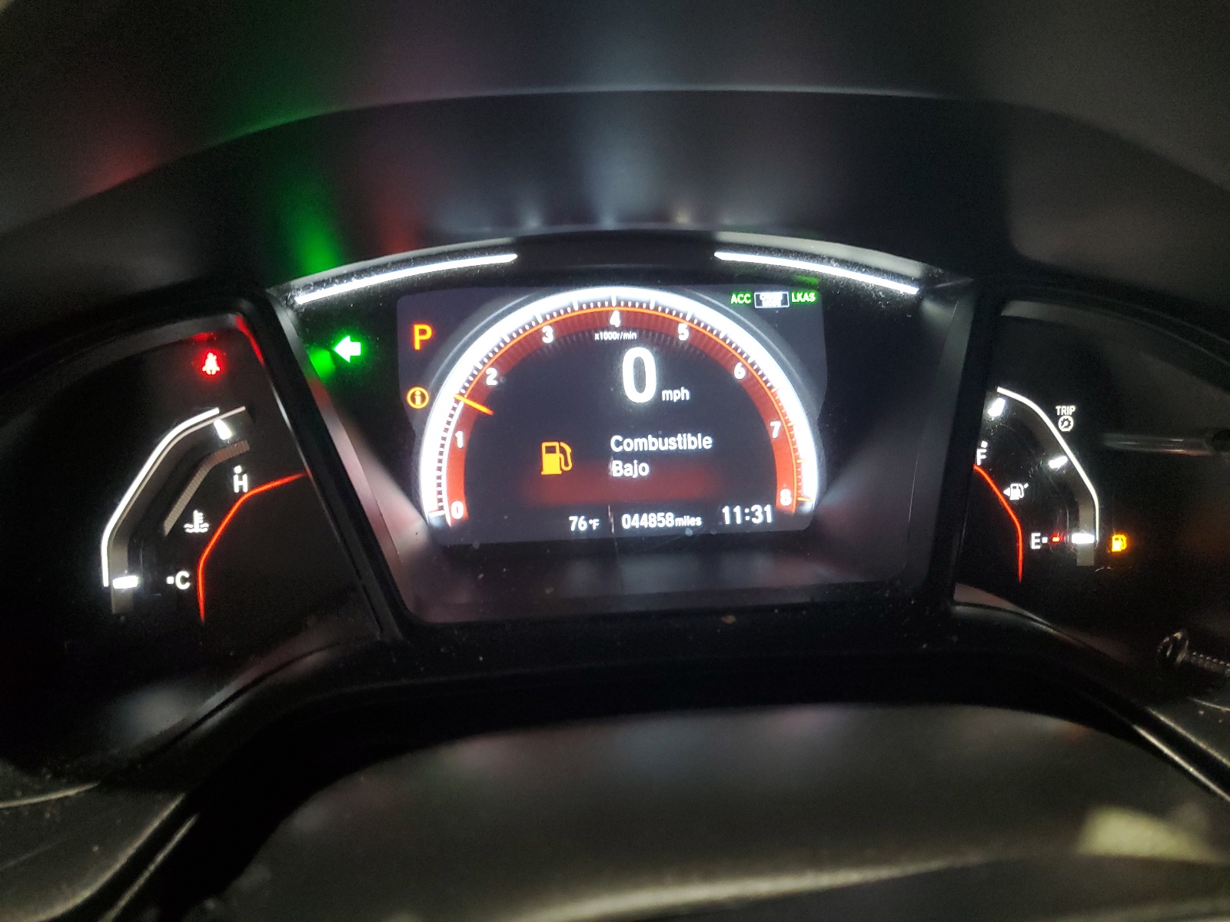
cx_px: 615
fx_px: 924
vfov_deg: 53.1
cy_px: 461
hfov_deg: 67.3
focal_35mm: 26
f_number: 1.5
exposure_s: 1/20
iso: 319
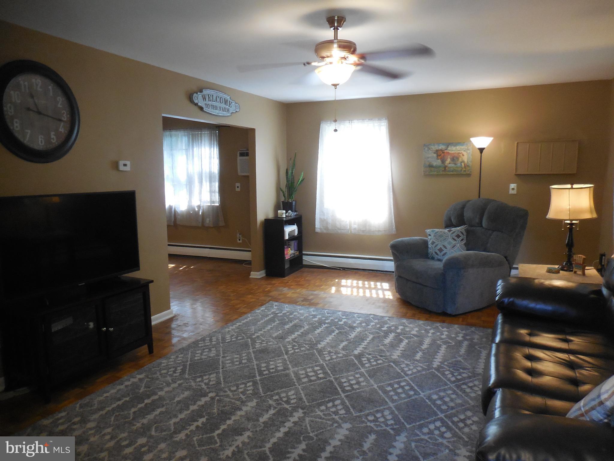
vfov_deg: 54.9
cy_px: 230
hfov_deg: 69.4
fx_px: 443
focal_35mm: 25
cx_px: 307
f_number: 3.7
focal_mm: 4.5
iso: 400
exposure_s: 1/25
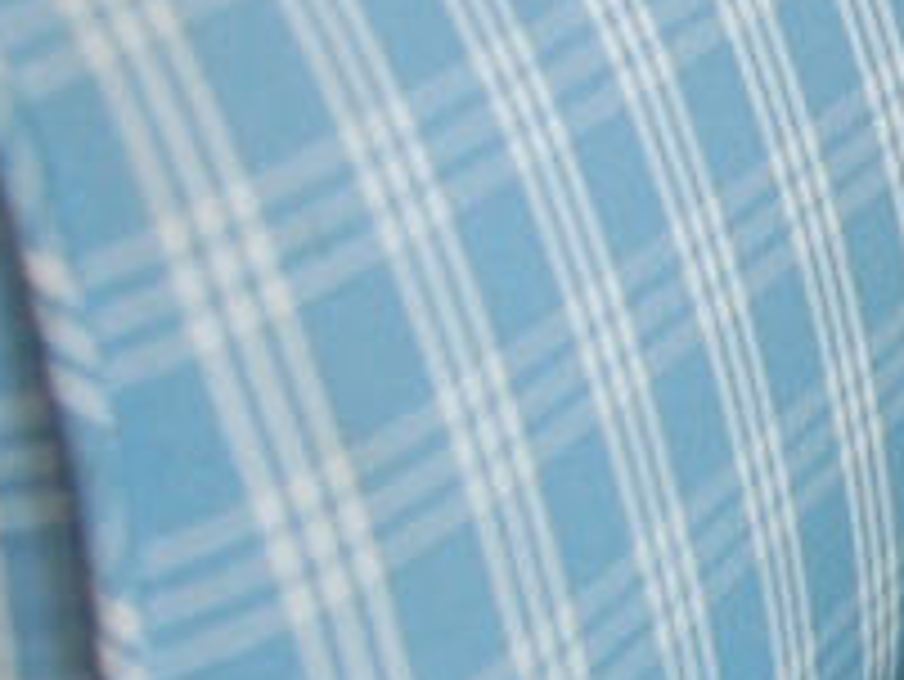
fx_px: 3371
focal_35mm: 129
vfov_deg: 11.4
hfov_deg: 12.3
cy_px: 723
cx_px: 2118
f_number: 4.5
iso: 800
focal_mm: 18
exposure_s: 1/80
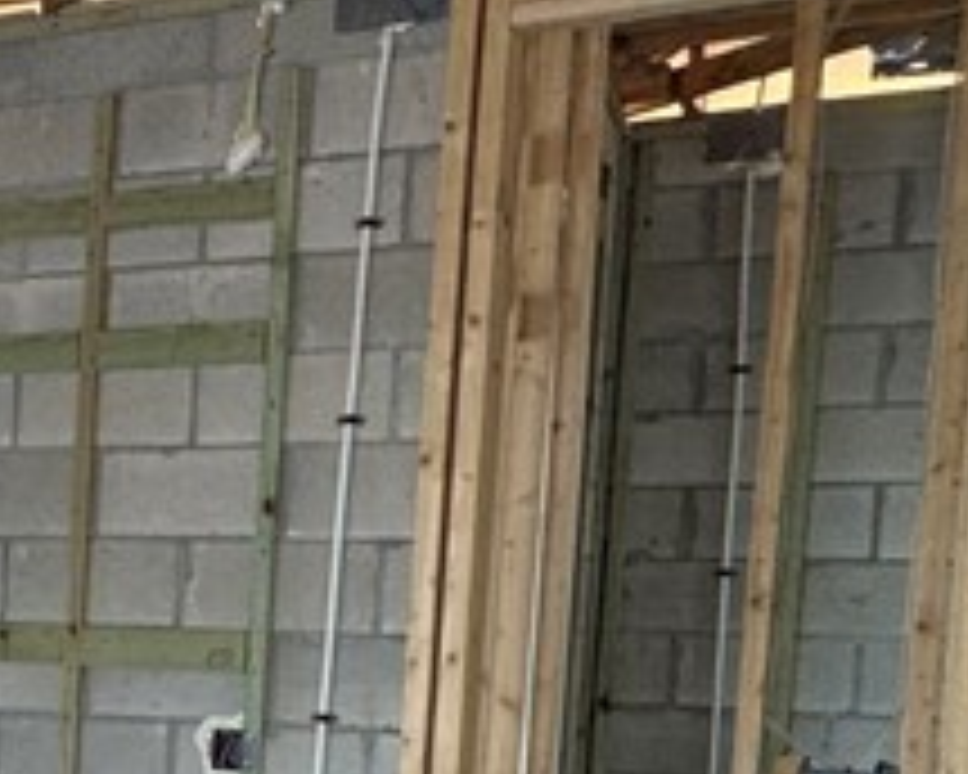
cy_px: 716
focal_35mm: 65
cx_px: -590
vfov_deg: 22.8
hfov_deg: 22.3
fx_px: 1862
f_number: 2.2
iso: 250
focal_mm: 2.22
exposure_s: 1/99
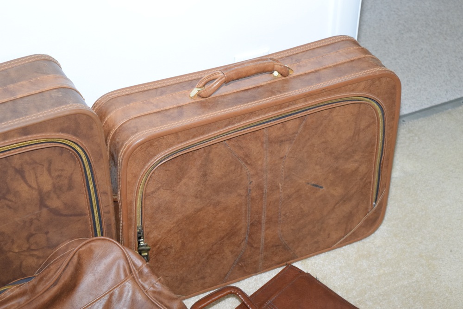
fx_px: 1061
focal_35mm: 82
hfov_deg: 24.6
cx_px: 232
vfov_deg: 16.6
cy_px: 154
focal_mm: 55
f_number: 5.6
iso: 3200
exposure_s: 1/60
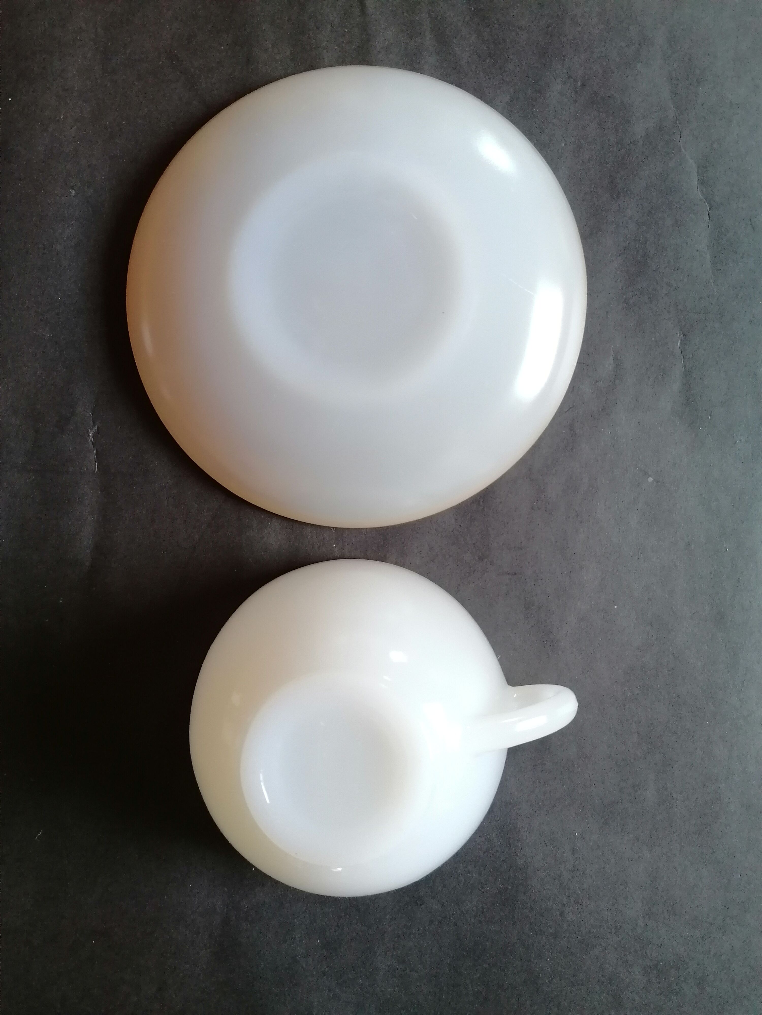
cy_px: 508
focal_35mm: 27
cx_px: 381
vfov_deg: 65.3
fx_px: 792
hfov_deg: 51.4
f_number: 1.8
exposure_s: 1/33.3
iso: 320
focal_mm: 4.75
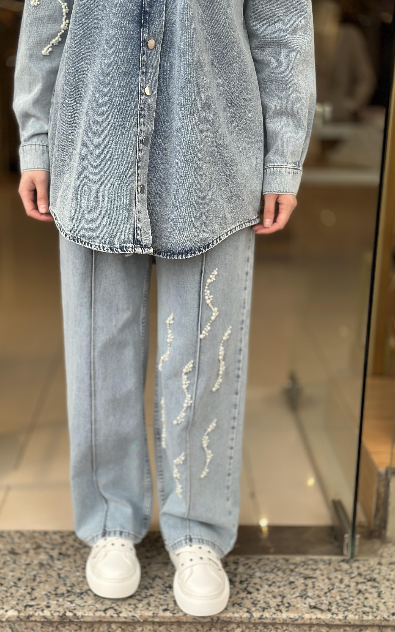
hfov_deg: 25.3
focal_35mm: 51
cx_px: 164
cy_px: 316
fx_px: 879
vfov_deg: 39.6
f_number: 1.78
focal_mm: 6.86
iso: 80
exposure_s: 1/414
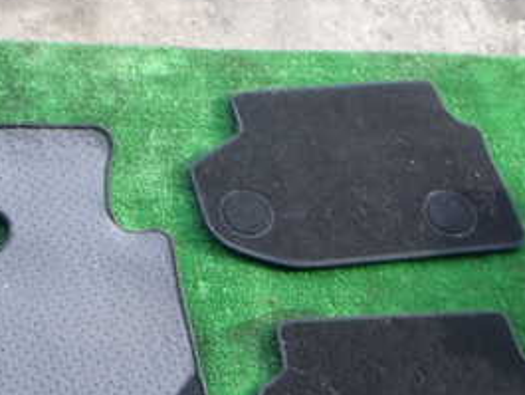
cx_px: 73
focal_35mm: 68
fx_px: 1032
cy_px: 306
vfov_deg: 21.4
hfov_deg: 27.7
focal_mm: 5.4
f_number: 2.3
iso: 100
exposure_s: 1/200
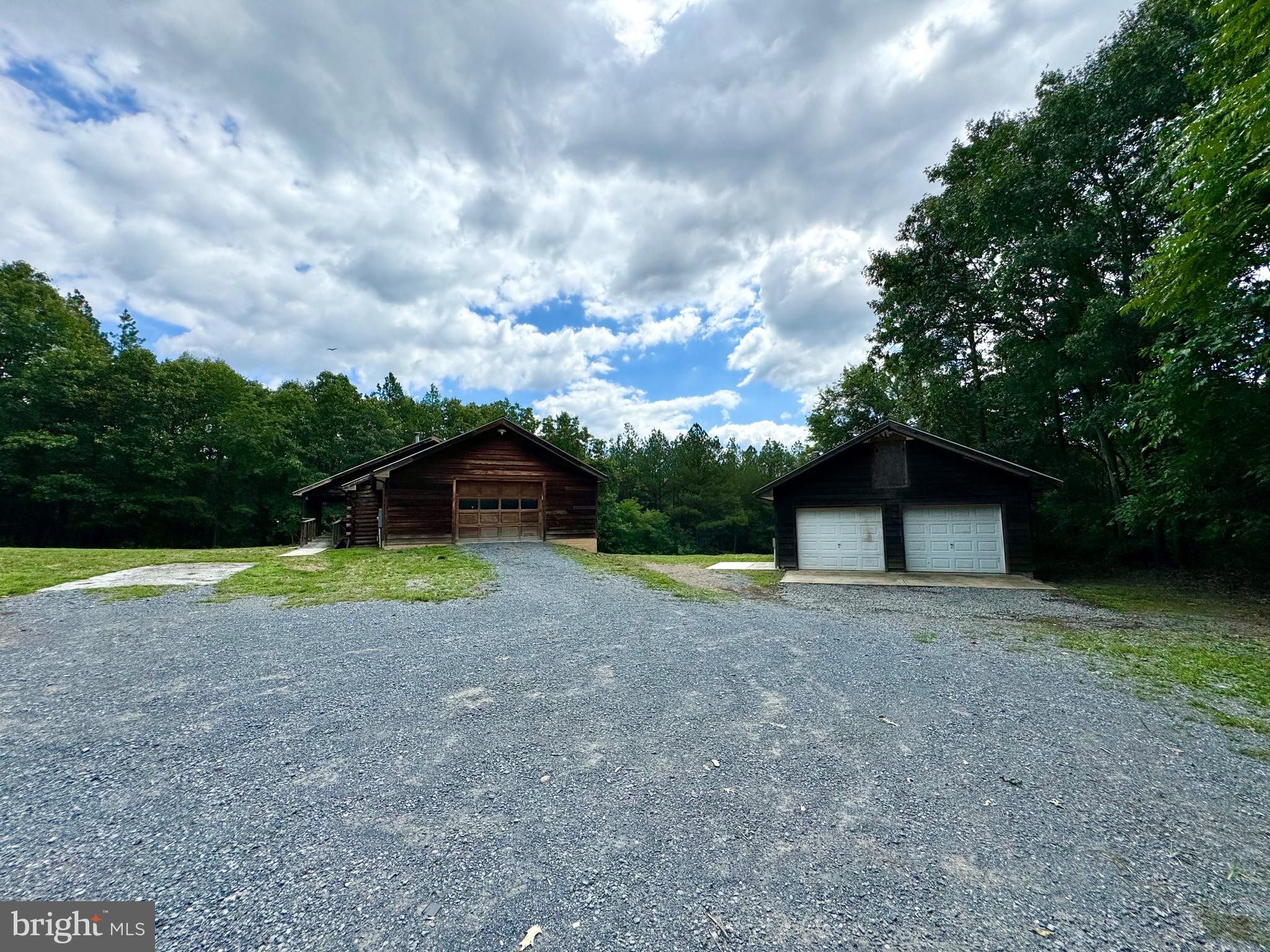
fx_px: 514
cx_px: 635
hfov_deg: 102.1
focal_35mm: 14
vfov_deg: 85.7
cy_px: 476
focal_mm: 2.22
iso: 50
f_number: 2.2
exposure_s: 1/2674
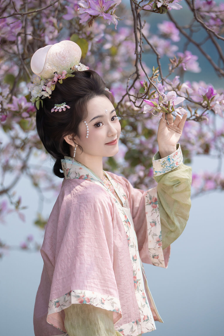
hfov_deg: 9.7
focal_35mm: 142
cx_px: 107
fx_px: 1325
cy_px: 168
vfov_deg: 14.4
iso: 100
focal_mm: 123
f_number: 2.8
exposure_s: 1/2000
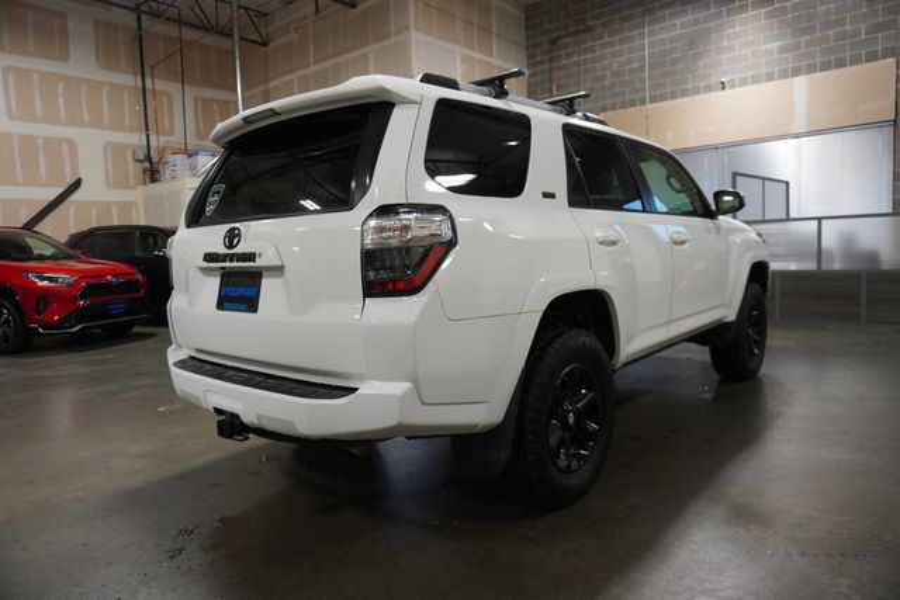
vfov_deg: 53.2
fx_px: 600
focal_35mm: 24
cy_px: 300
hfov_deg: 73.7
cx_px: 450
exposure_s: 1/160
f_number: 3.5
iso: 1600
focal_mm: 16
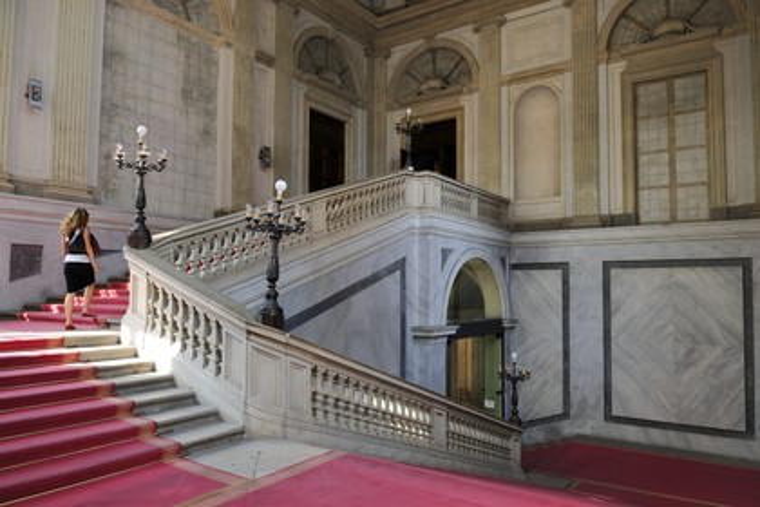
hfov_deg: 73.7
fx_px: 507
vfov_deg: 53.1
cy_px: 254
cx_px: 380
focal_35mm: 24
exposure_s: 1/50
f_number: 4.5
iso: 200
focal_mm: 24
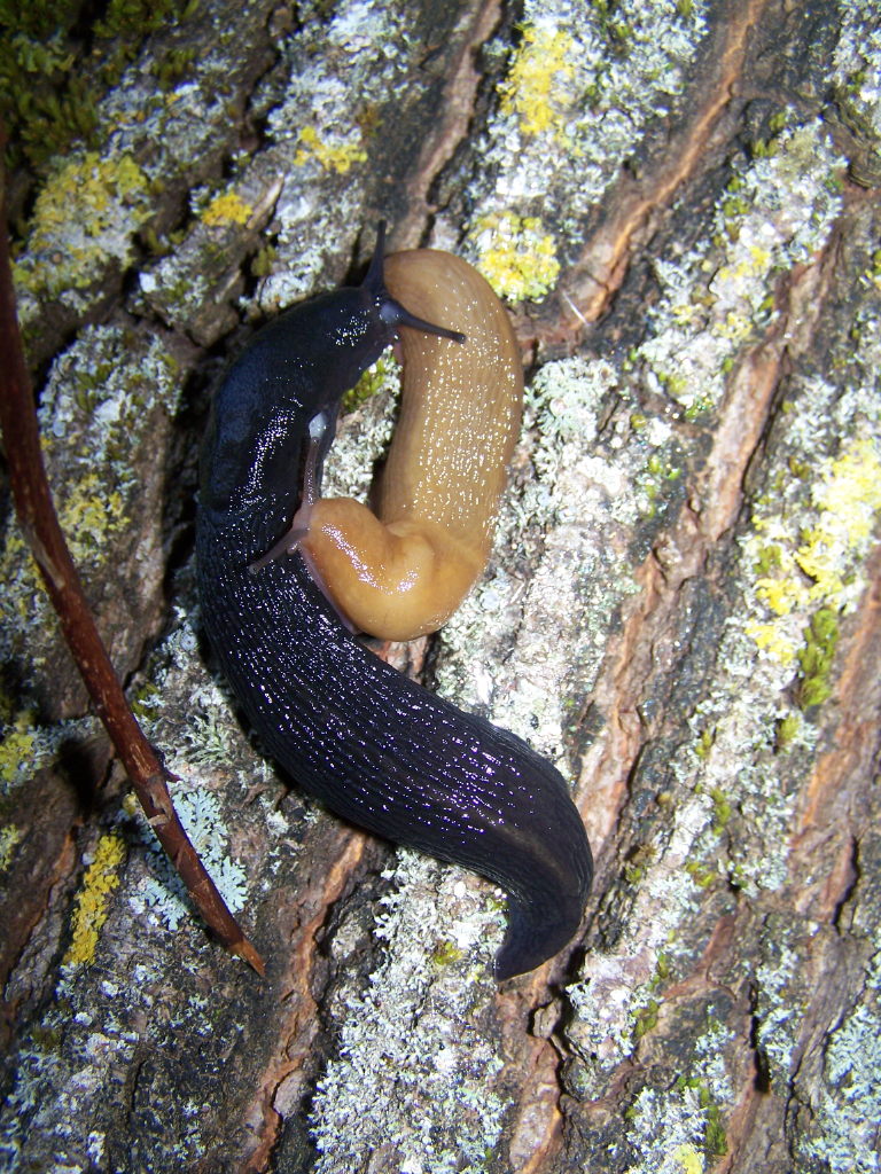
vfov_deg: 49.0
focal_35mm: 38
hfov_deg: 37.7
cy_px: 587
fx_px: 1290
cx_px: 440
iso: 80
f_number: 2.8
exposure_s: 1/60
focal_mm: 6.3
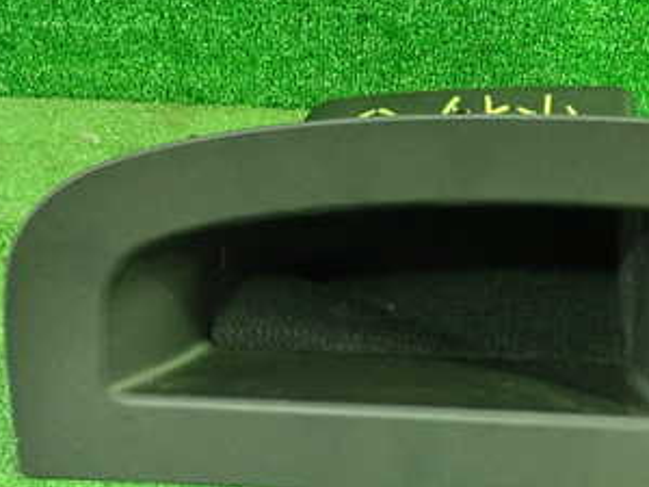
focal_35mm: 60
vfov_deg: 24.3
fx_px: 1125
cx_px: 441
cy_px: 318
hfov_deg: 31.9
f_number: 2.3
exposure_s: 1/30
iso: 1000
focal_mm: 5.5
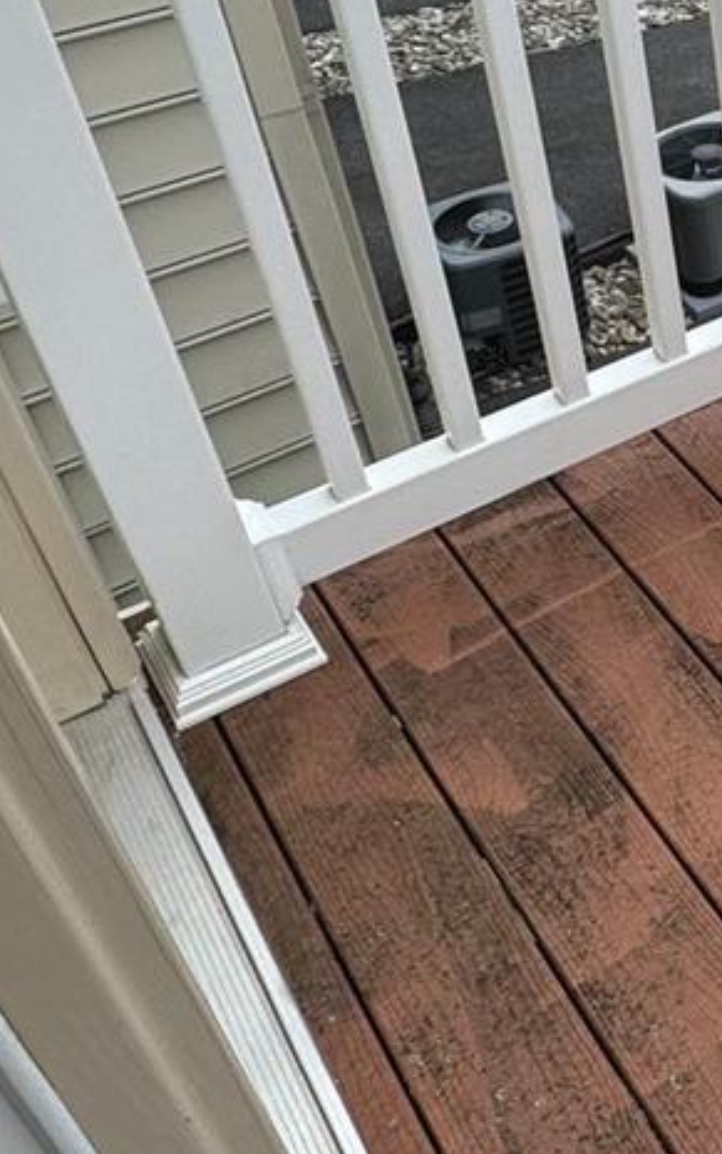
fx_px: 1541
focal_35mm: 49
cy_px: 226
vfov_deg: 39.4
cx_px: 1166
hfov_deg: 21.0
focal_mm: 2.22
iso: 40
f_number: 2.2
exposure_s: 1/693
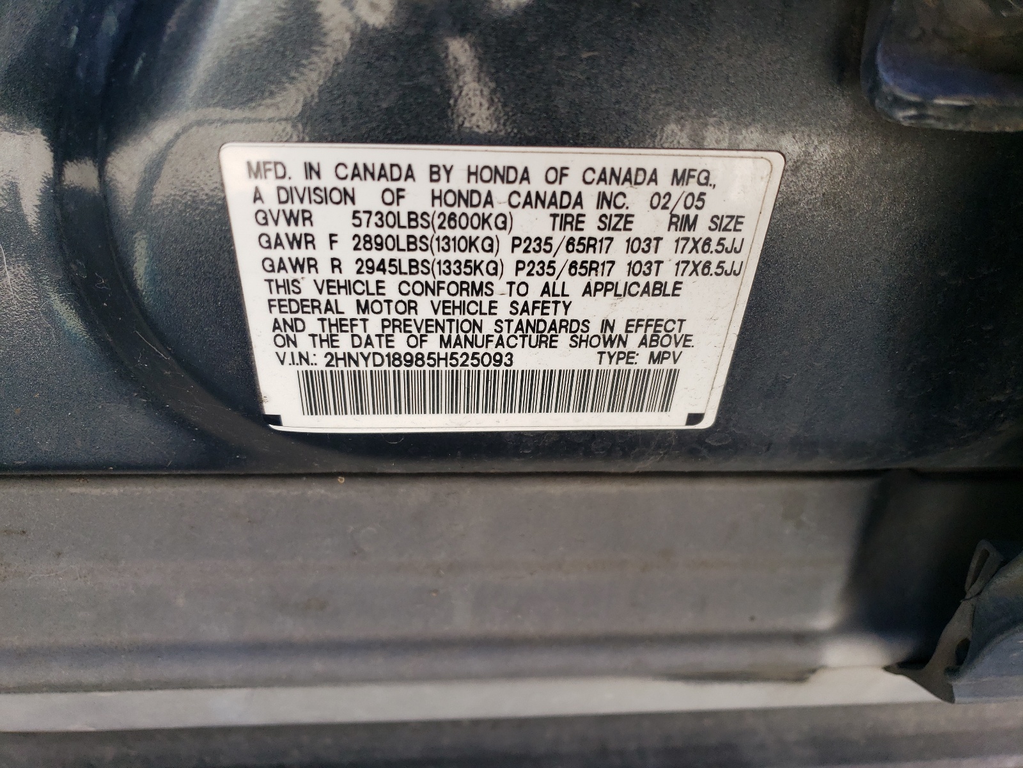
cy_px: 384
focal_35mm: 26
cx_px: 512
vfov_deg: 53.1
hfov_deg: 67.3
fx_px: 768
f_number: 1.5
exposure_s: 1/222
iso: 50
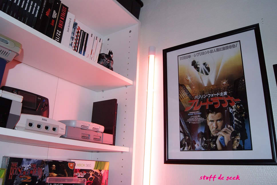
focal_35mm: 30
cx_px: 138
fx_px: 231
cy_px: 92
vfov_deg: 43.7
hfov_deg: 61.9
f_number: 5.6
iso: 400
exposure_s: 1/60
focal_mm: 20
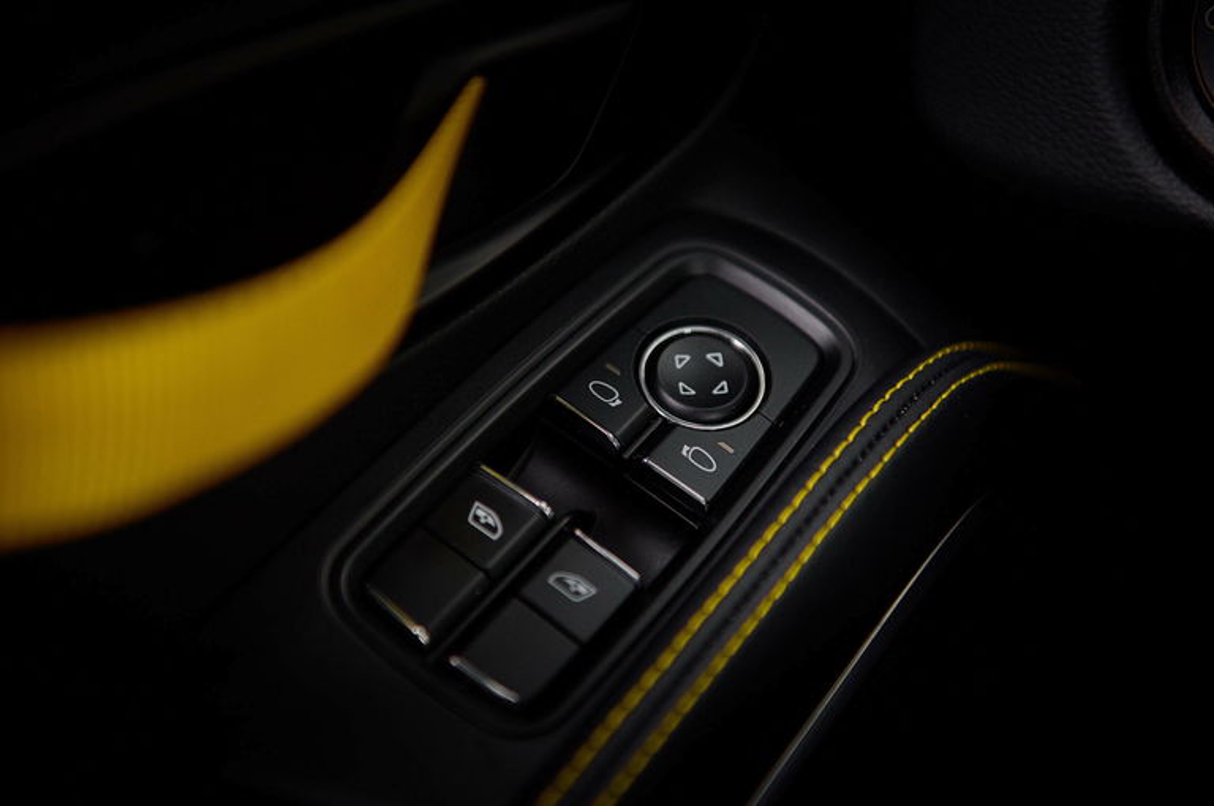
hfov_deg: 35.7
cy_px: 403
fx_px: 1886
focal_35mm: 56
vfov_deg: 24.1
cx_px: 607
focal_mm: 56
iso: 800
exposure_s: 1/100
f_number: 2.8
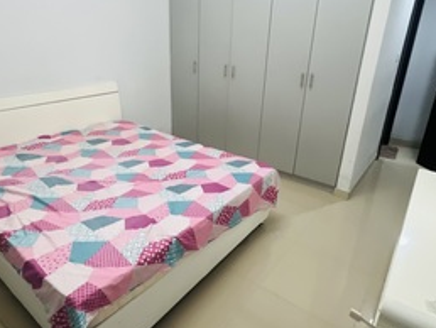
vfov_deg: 58.9
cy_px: 151
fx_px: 290
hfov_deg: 73.8
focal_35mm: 23
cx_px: 207
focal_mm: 1.57
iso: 320
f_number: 1.8
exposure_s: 1/50
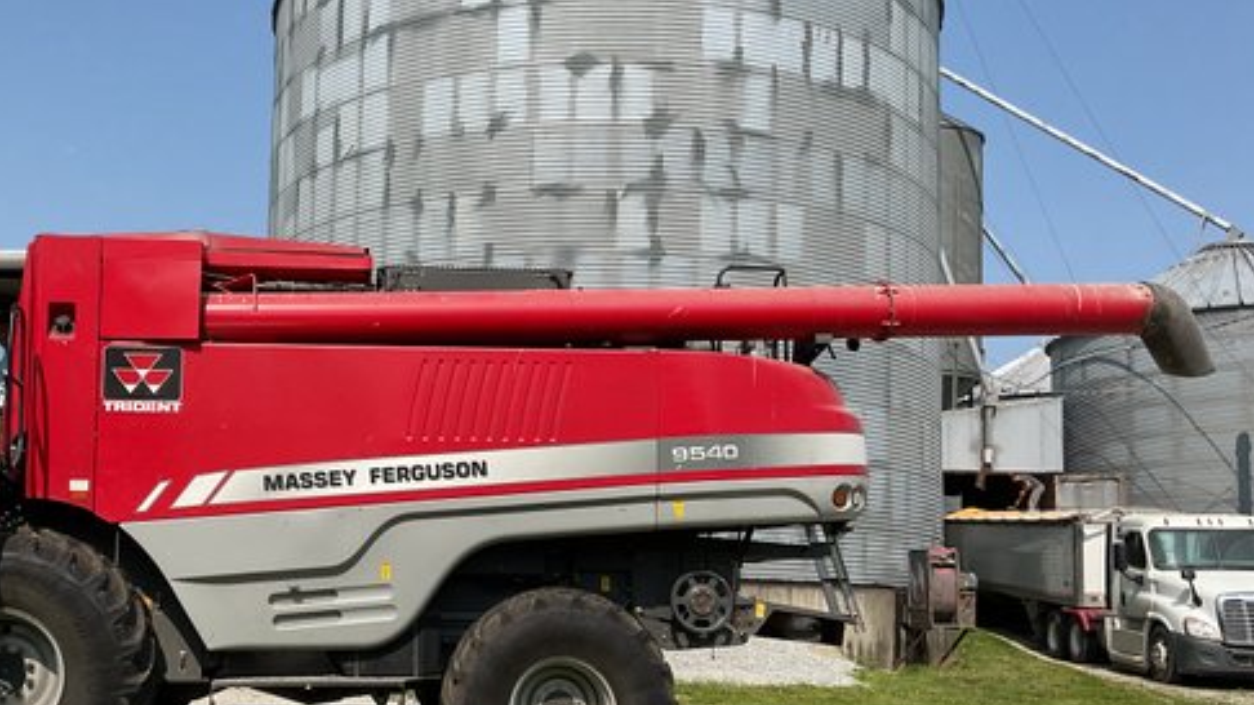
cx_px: 471
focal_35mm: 41
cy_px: 440
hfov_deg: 48.9
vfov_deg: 28.9
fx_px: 1363
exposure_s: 1/2058
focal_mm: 3
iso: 16
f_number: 1.8
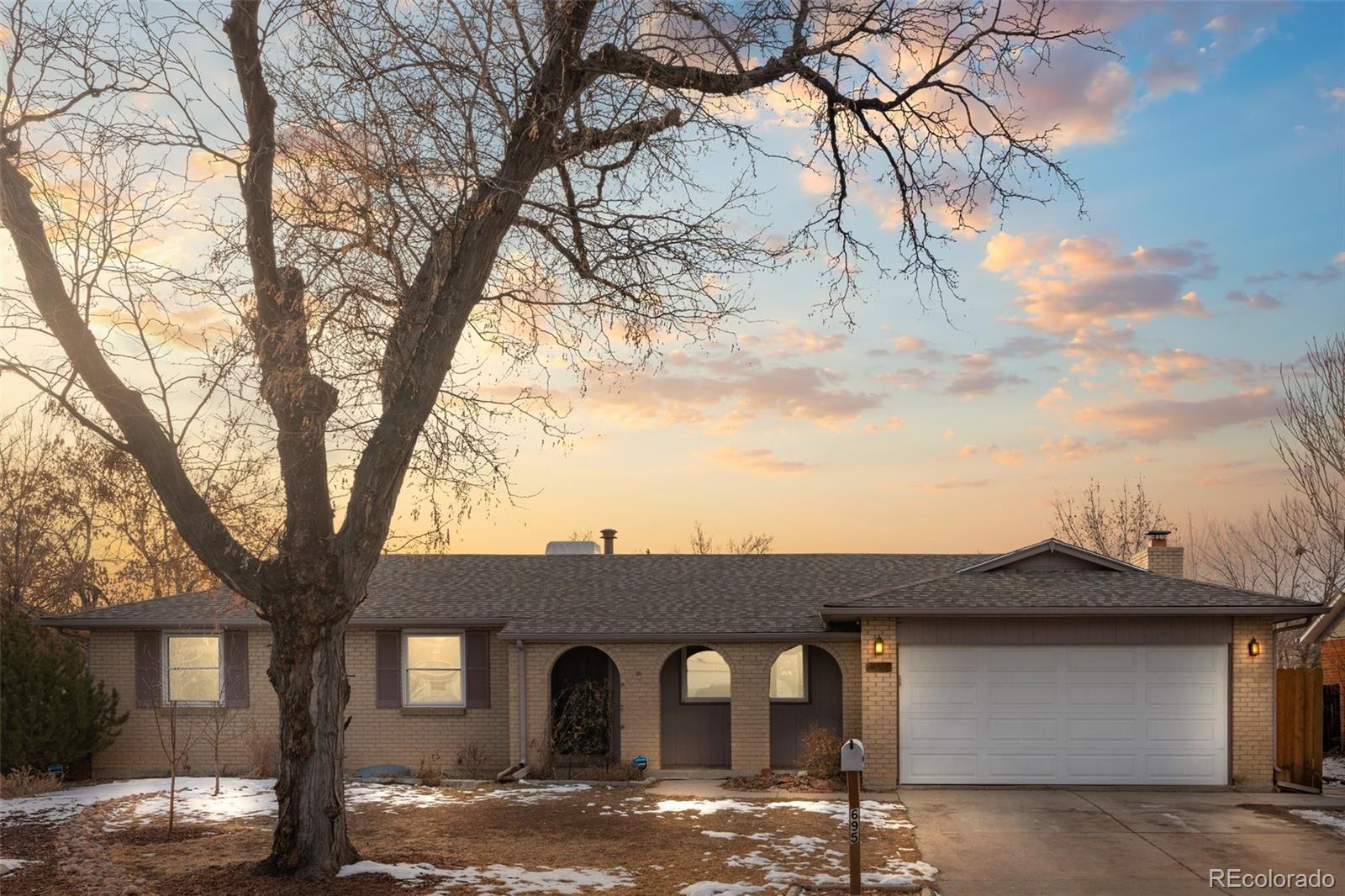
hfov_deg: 54.4
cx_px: 672
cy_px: 448
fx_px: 1307
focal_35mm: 35
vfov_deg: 37.8
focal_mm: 35
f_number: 11
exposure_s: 1/320
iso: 500
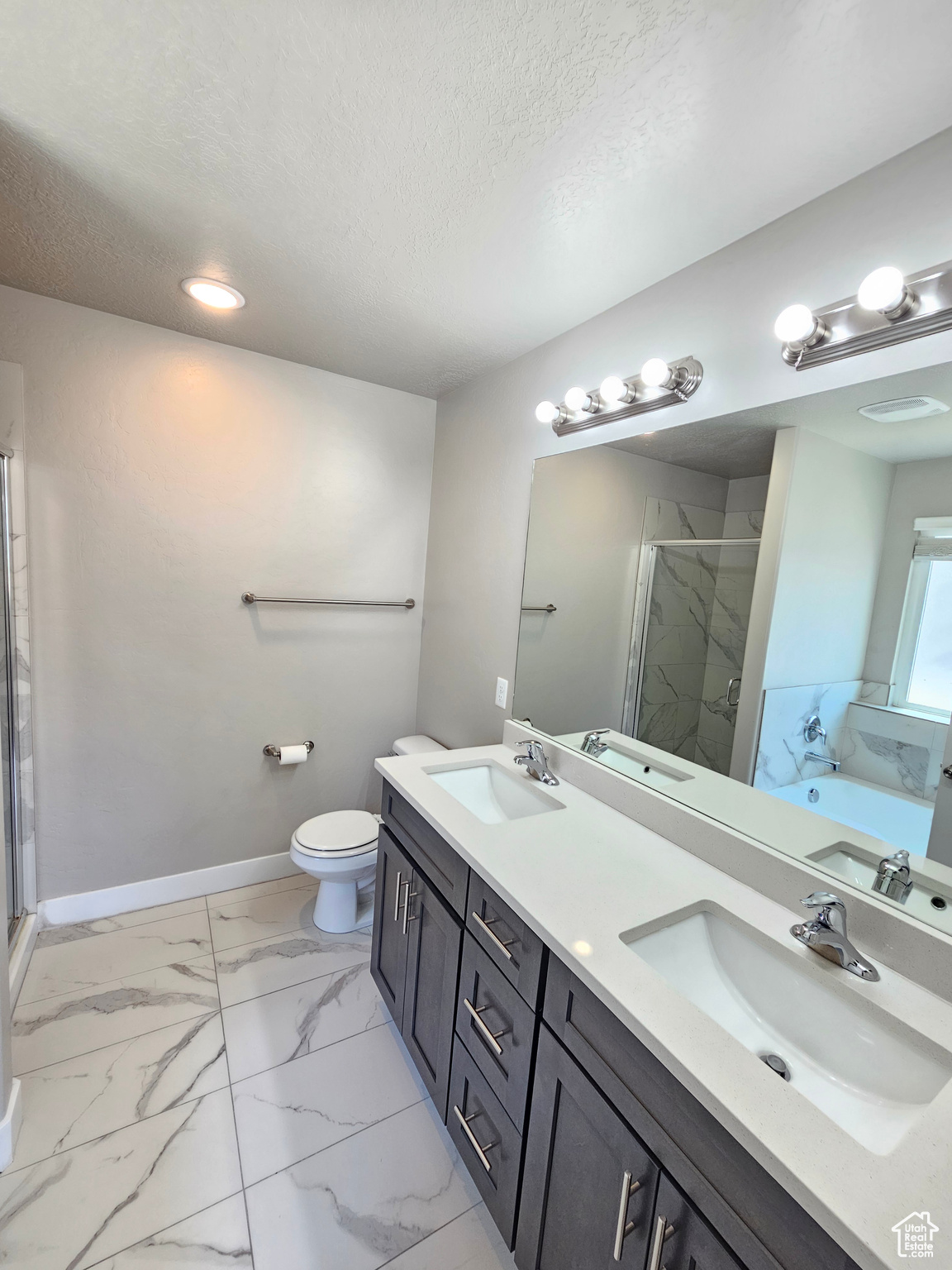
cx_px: 476
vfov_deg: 106.2
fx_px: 477
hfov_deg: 89.9
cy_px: 635
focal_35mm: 13
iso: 125
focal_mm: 2.2
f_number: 2.2
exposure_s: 1/60
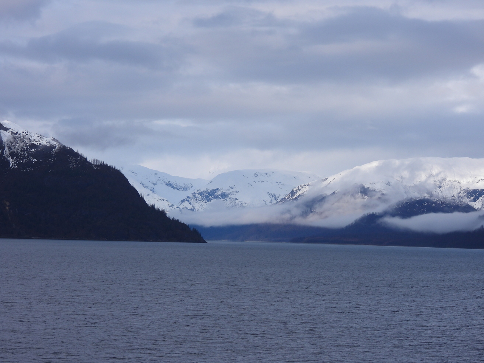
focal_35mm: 135
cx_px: 242
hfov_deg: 14.6
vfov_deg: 11.0
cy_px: 182
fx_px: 1888
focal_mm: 24.1
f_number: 4
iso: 100
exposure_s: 1/1000
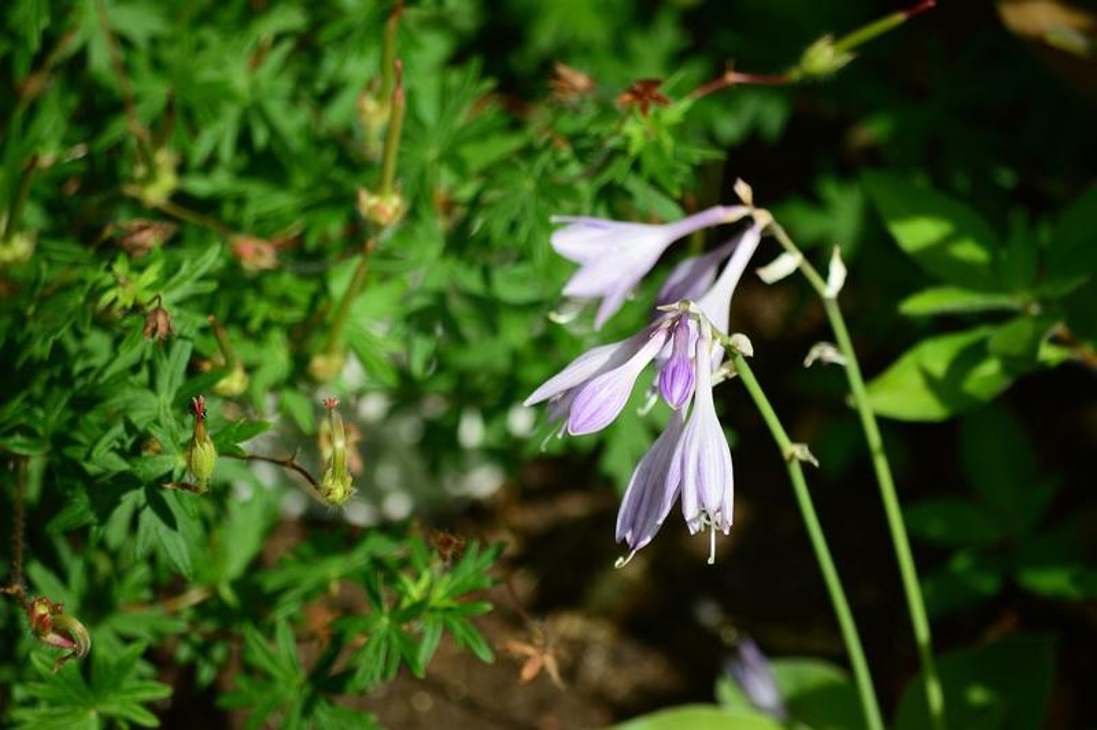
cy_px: 365
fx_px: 9134
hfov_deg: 6.9
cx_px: 548
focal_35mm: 300
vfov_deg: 4.6
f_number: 5.6
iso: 100
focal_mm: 200
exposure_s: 1/320
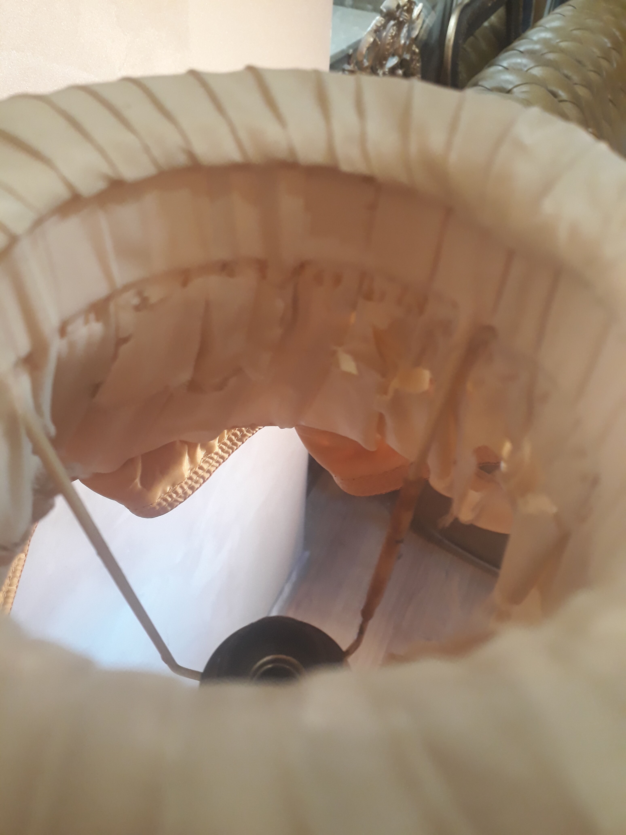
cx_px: 313
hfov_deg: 51.4
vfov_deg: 65.3
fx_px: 651
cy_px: 418
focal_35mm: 27
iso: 200
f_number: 1.9
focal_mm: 3.6
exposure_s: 1/17
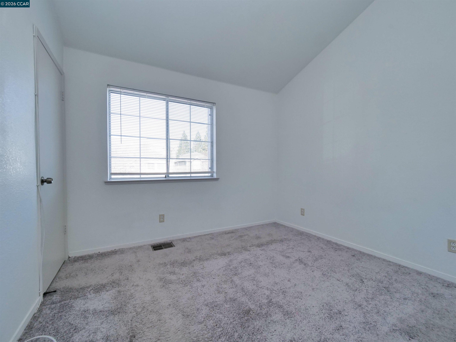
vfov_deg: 85.7
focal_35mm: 14
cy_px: 171
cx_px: 228
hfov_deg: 102.1
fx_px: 184
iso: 800
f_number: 6.3
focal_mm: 7
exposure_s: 1/160
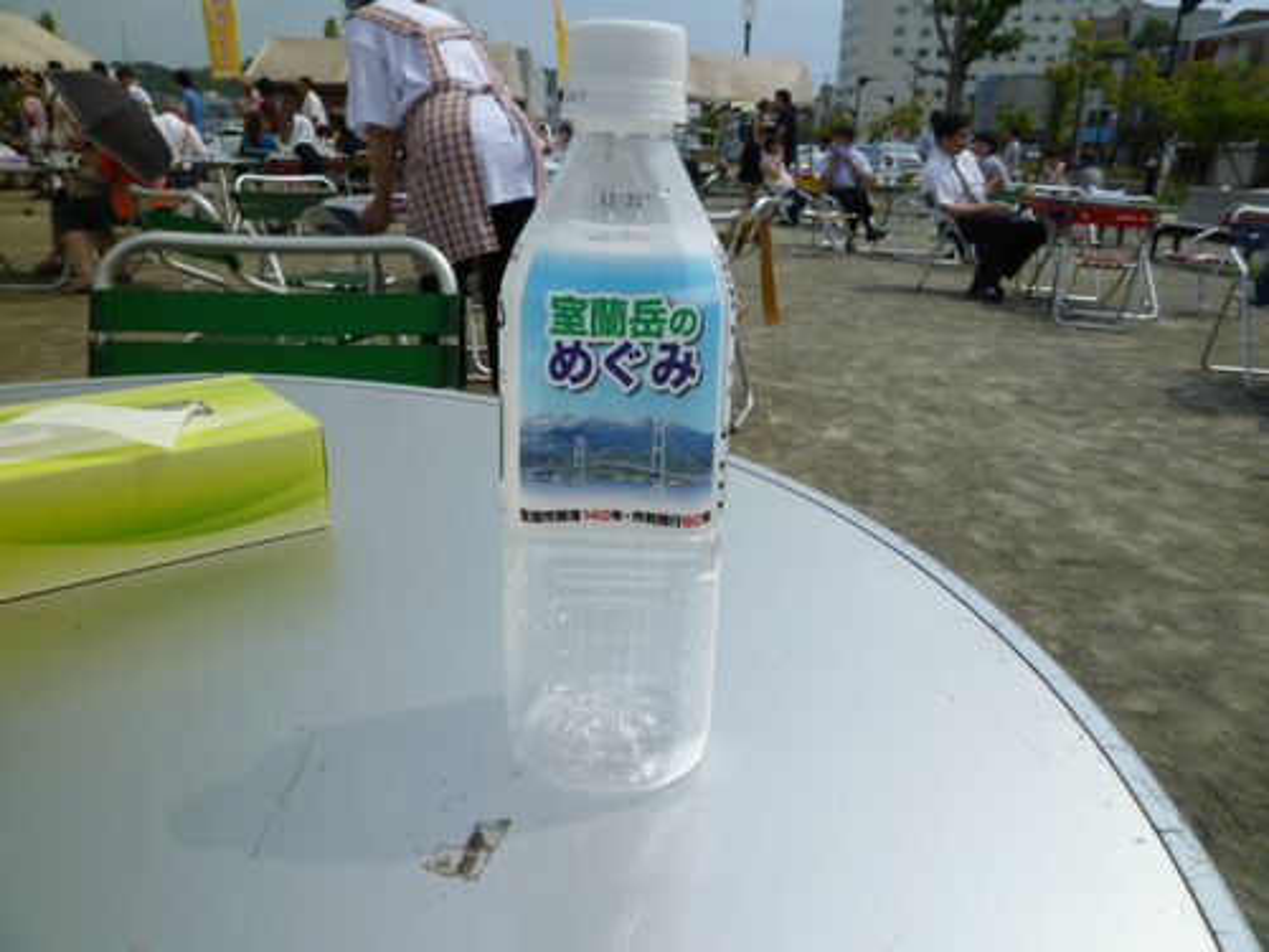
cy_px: 476
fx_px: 916
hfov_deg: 69.4
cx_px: 634
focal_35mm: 25
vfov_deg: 54.9
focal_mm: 4.5
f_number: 5.6
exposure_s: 1/800
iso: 80
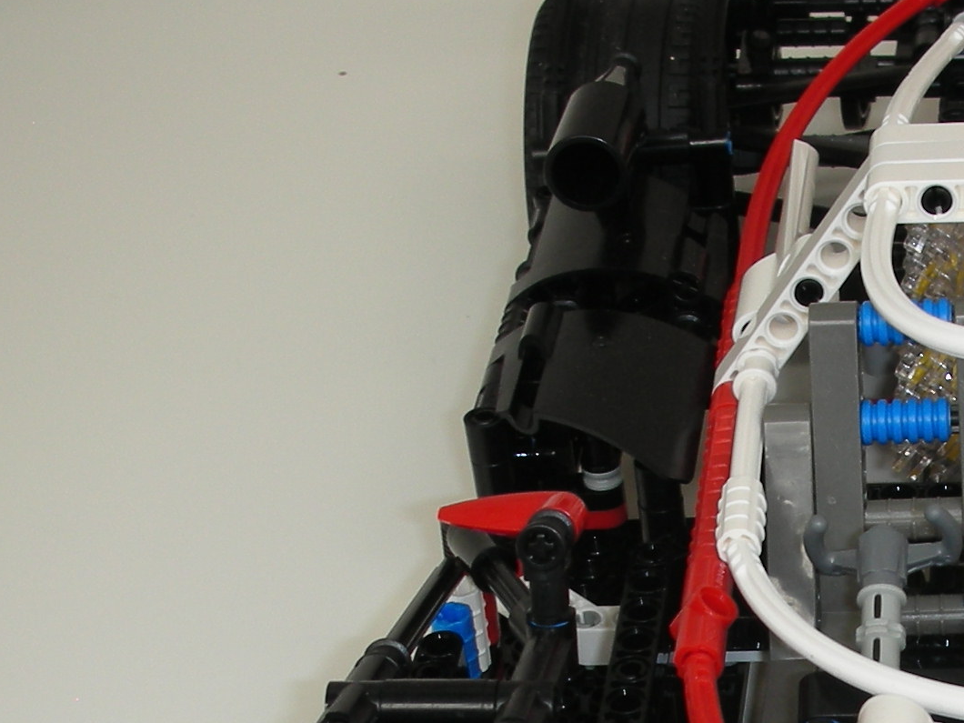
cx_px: 891
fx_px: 2590
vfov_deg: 15.4
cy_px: 839
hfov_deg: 20.6
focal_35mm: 93
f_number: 3
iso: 50
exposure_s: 1/30
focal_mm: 5.8
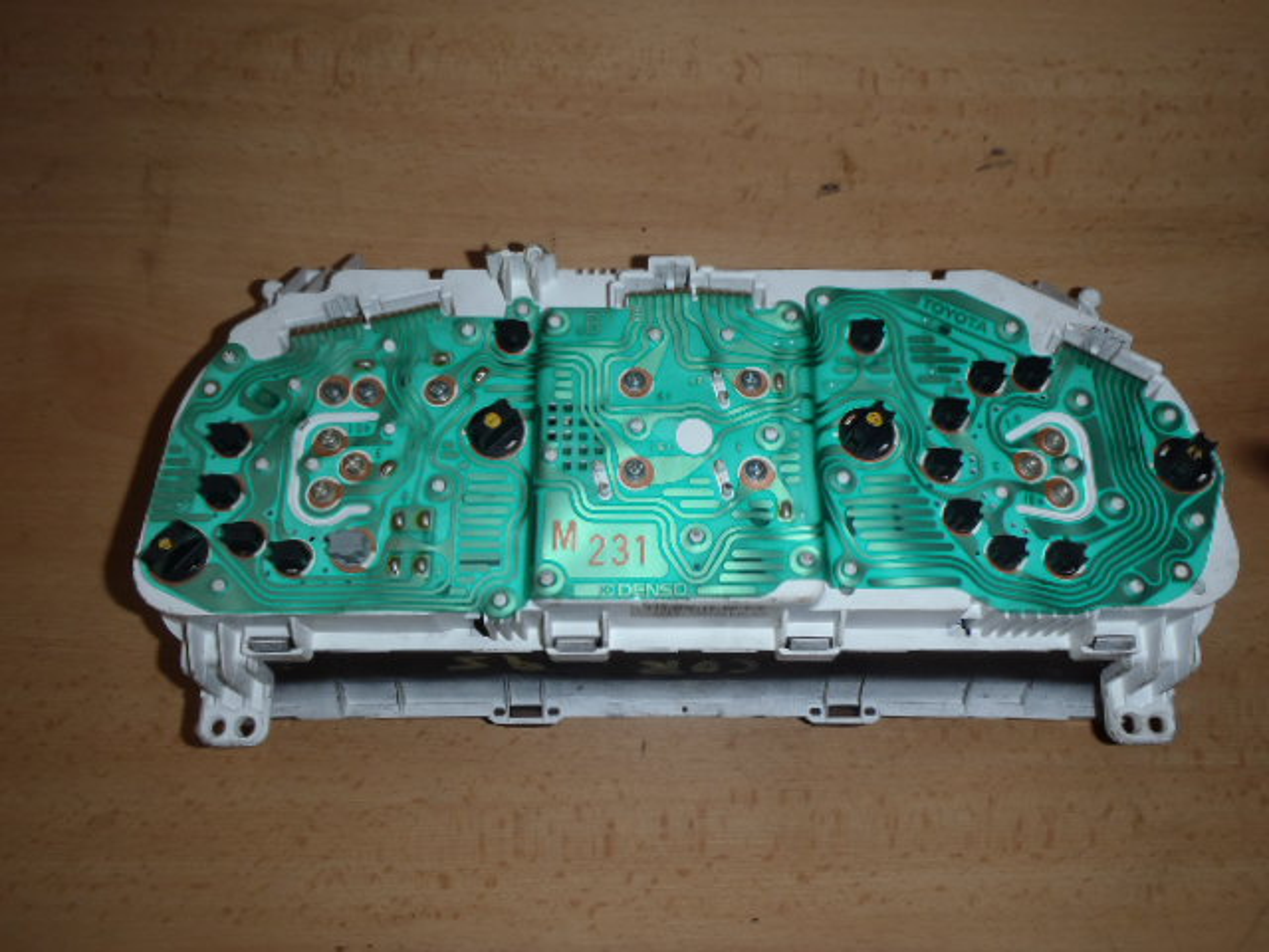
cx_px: 634
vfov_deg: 49.7
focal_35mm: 28
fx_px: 1026
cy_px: 476
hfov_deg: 63.4
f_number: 3.9
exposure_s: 1/30
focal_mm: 5
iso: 100
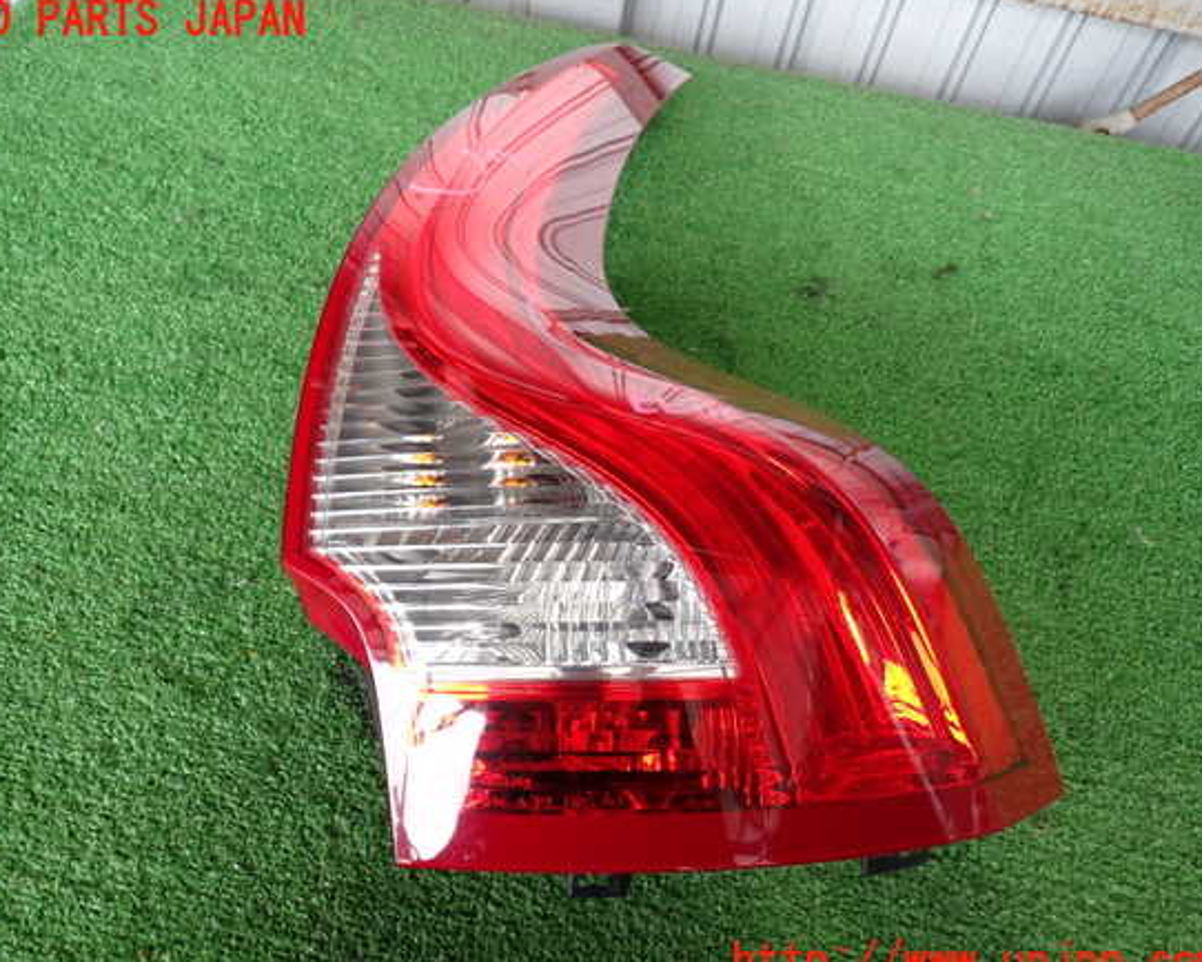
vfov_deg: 53.2
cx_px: 568
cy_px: 492
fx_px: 961
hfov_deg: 64.0
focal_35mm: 27
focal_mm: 4.5
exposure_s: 1/60
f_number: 2
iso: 160
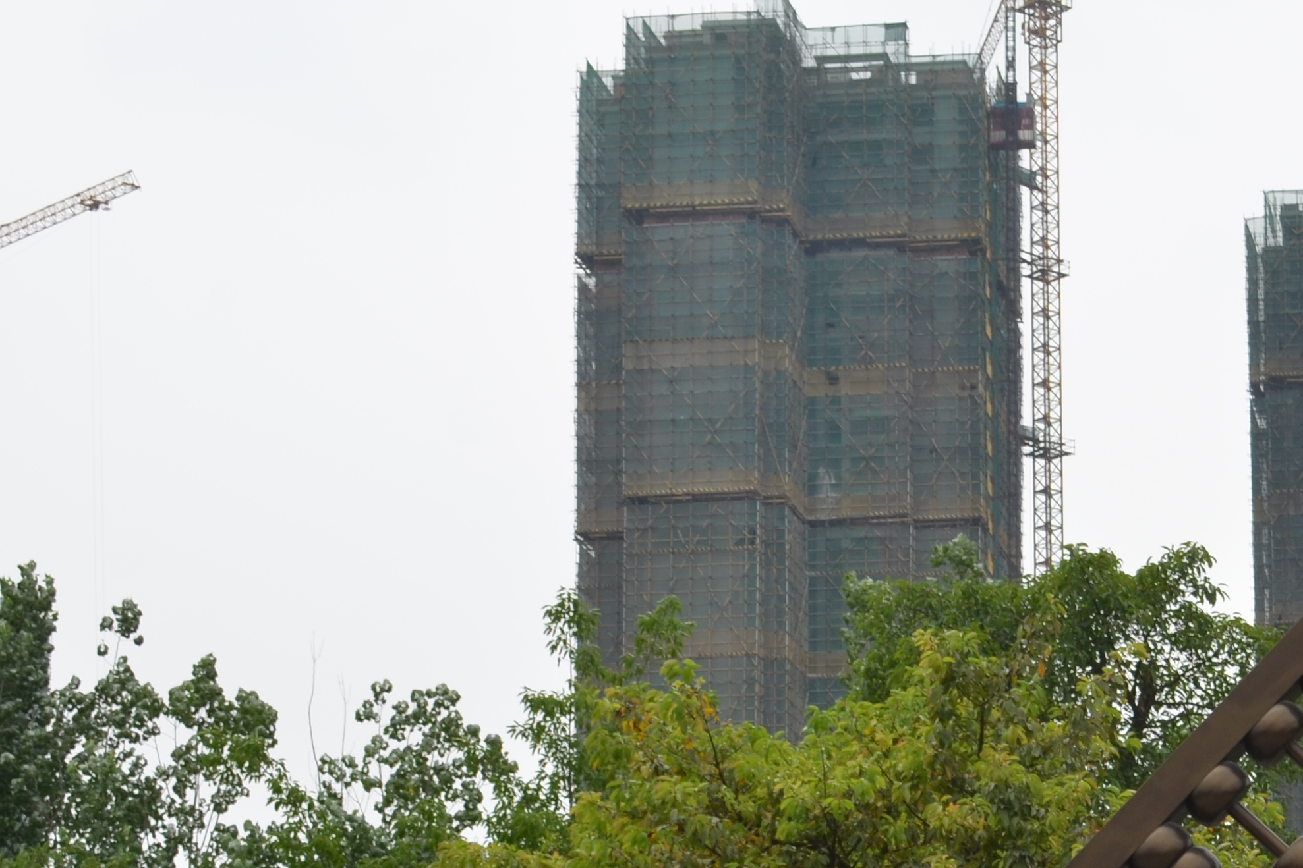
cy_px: 1029
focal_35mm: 97
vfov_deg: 13.7
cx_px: 1341
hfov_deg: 20.3
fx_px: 3511
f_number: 8
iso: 160
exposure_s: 1/250
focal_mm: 26
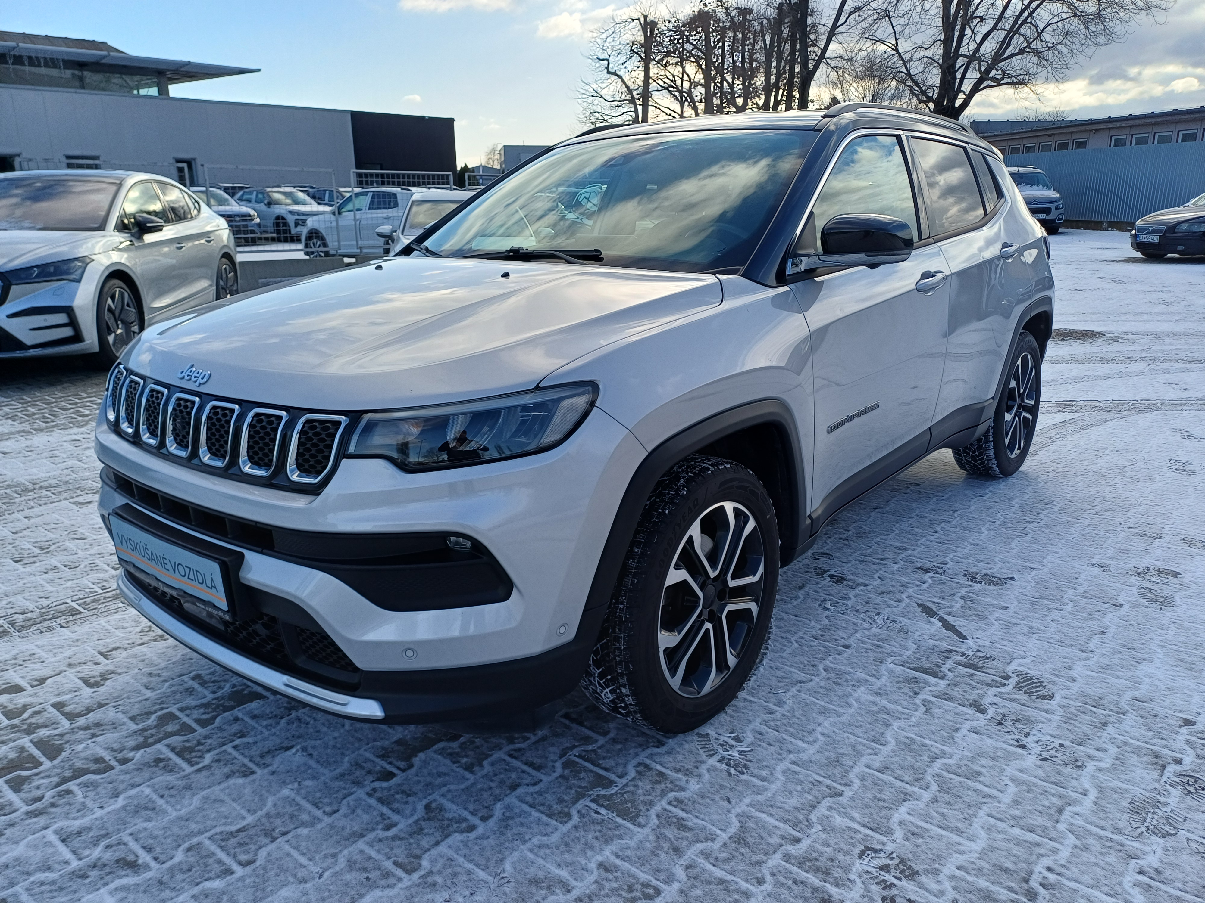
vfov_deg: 54.9
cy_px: 452
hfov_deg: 69.4
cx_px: 602
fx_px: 870
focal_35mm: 25
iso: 50
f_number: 1.8
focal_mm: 4.65
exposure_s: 1/837
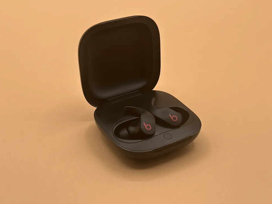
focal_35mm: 53
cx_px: 135
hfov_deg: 36.2
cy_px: 96
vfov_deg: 27.5
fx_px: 417
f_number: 1.78
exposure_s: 1/184
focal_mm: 6.86
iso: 50
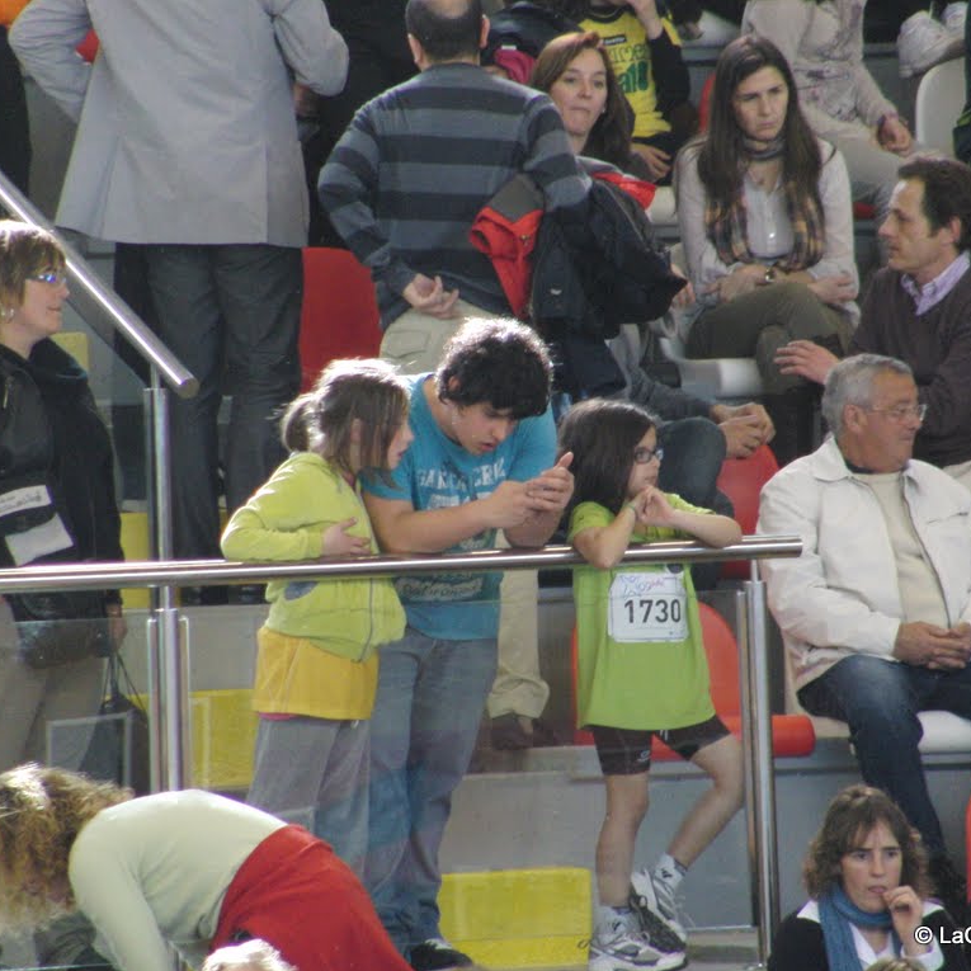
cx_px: 513
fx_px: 19517
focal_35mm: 615
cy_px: 486
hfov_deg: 2.8
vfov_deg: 2.8
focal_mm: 92
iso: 400
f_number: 4.5
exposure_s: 1/50
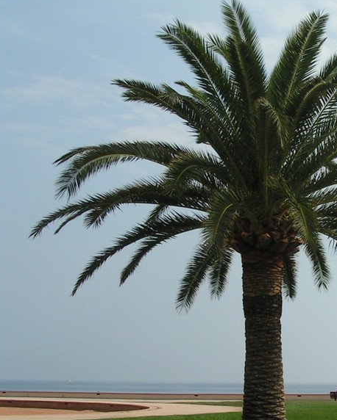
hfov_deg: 21.3
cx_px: 277
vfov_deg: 26.8
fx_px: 885
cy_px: 218
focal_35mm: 71
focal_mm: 6
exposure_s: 1/800
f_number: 5.6
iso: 50
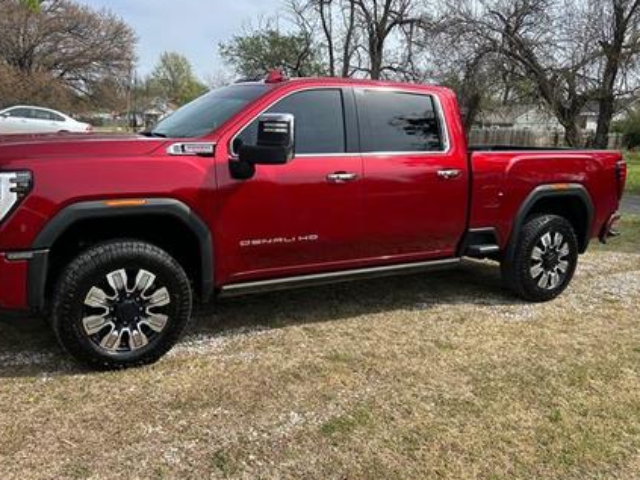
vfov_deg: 45.4
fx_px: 573
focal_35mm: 31
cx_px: 289
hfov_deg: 58.3
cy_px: 227
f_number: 1.5
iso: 50
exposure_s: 1/2299
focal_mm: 5.7
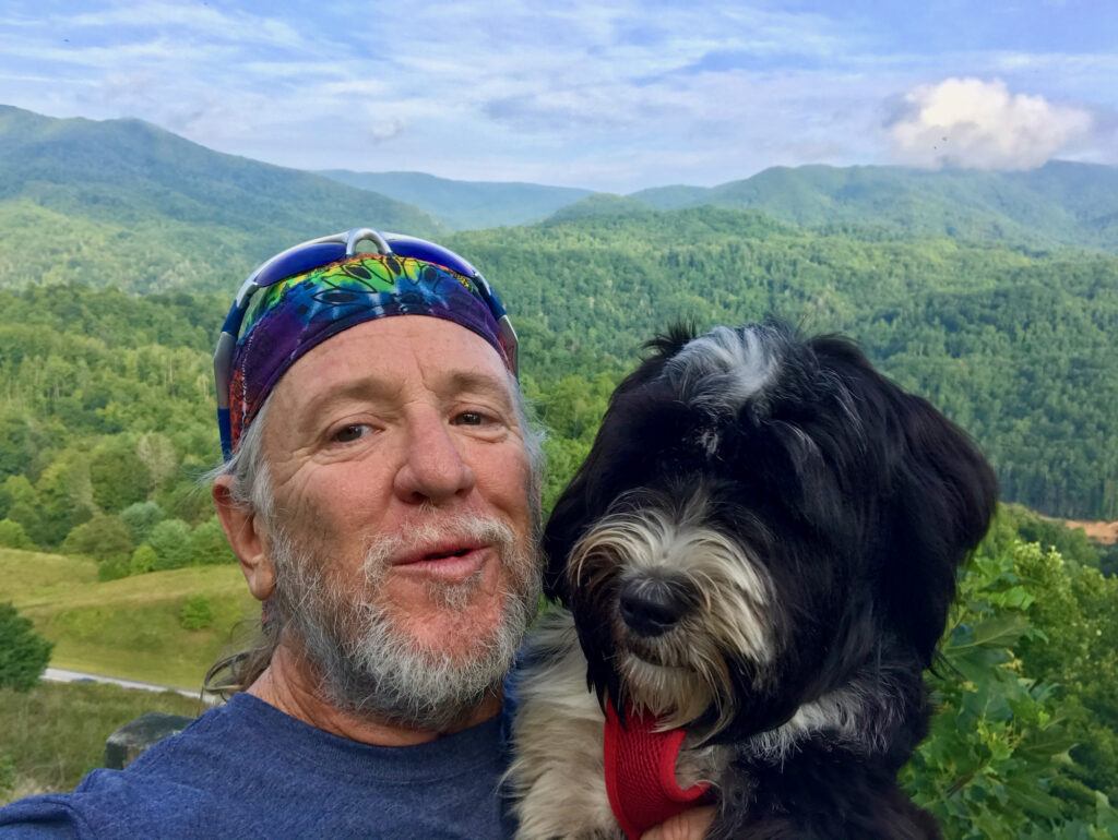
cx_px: 559
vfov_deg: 44.2
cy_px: 420
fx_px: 1034
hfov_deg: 56.8
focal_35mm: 32
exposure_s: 1/282
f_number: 2.2
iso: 25
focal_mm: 2.87
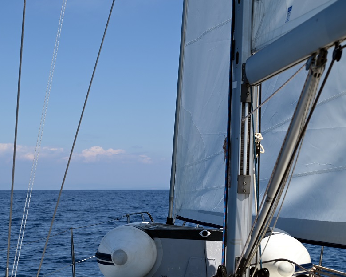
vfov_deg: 19.2
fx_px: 819
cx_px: 141
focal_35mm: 80
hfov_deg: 23.8
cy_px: 139
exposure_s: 1/800
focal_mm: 70
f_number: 7.1
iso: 100
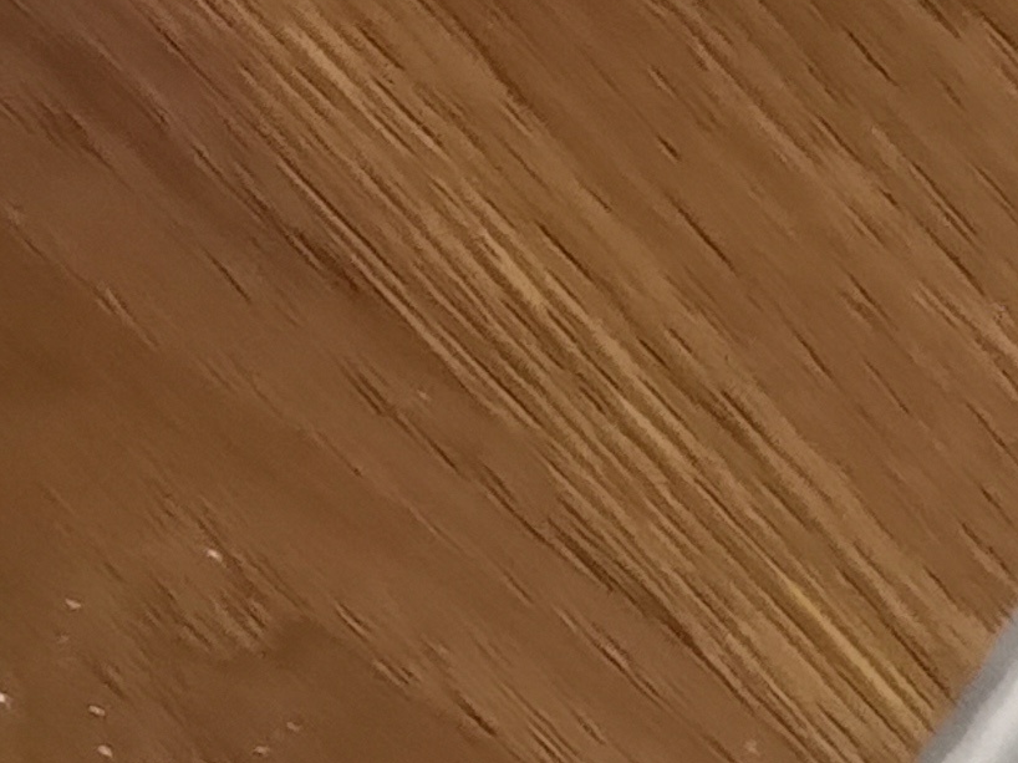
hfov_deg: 9.4
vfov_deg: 7.9
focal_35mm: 169
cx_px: 2997
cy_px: 2092
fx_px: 4969
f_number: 1.8
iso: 1250
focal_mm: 3.95
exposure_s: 1/16.7
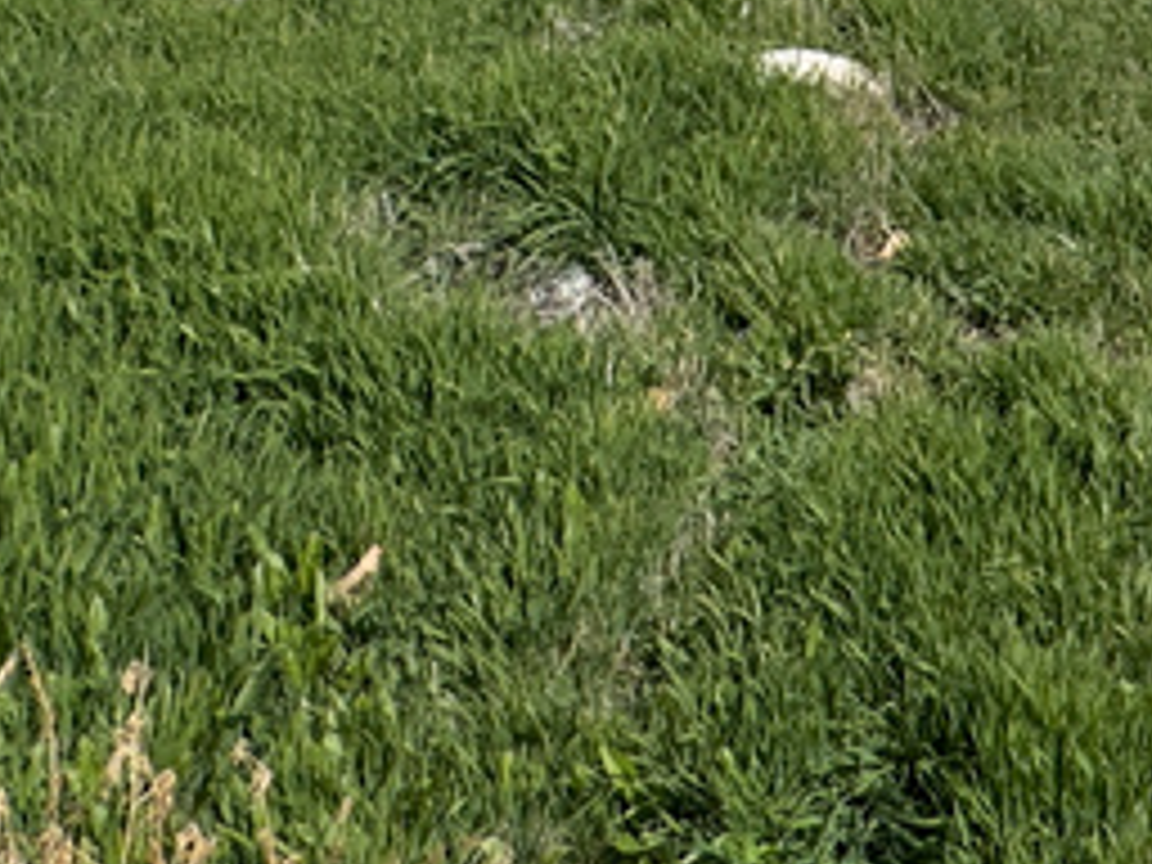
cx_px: 1080
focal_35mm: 56
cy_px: -684
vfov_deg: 19.6
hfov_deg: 32.3
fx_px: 1864
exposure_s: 1/2874
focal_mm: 2.22
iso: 50
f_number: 2.2
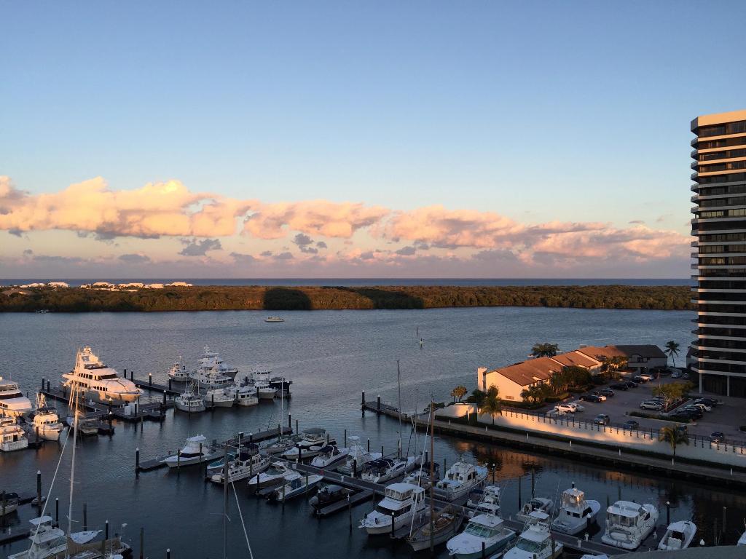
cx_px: 373
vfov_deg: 48.2
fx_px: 625
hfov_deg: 61.7
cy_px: 280
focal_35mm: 29
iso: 32
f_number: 2.2
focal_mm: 4.15
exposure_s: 1/465
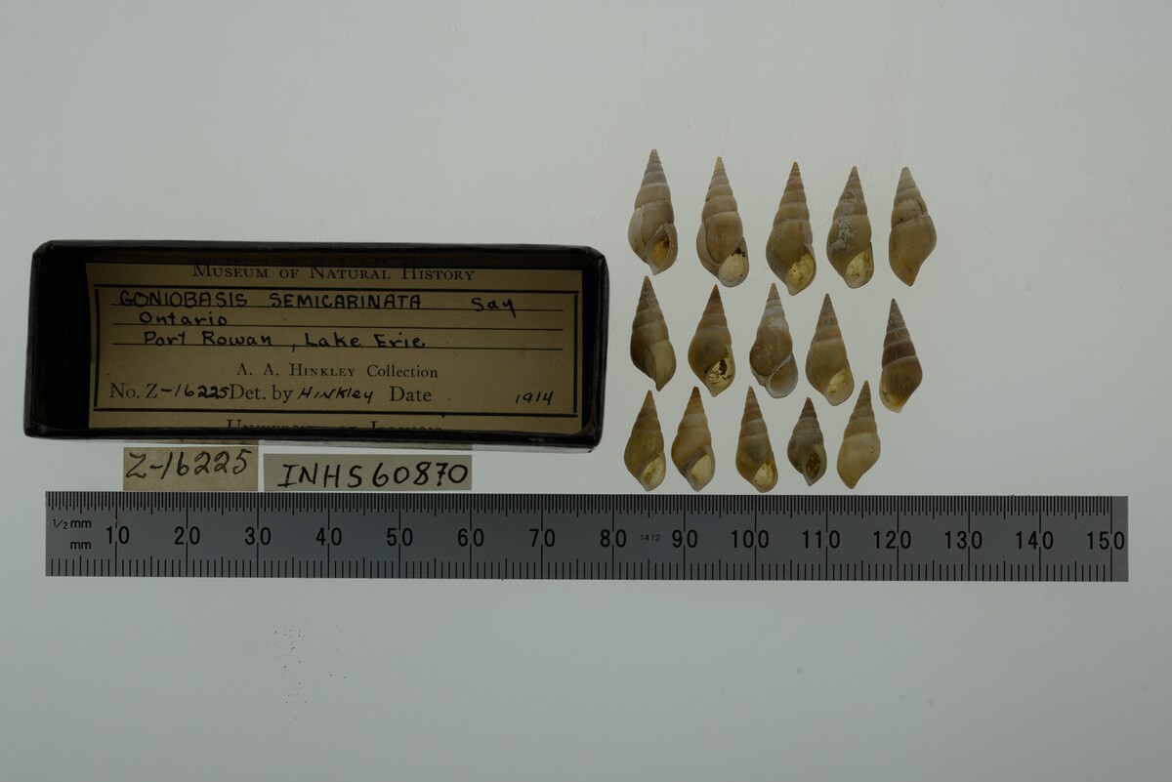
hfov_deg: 33.4
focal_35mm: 60
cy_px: 391
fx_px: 1954
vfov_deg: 22.6
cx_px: 586
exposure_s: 1/160
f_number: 10
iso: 100
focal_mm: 60
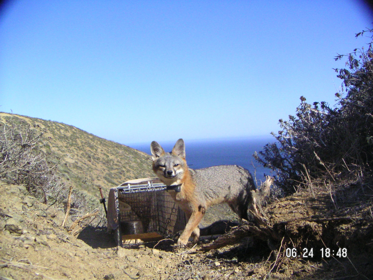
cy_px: 140
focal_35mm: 39
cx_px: 186
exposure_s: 1/1000
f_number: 6.7
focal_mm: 5.1
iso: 400
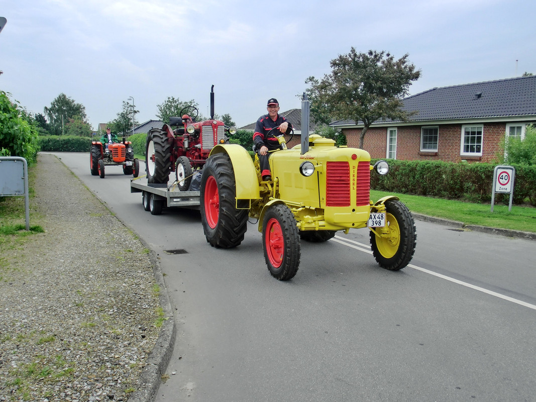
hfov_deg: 50.1
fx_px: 573
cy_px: 201
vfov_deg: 38.7
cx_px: 268
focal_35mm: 37
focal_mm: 6.61
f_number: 3.9
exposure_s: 1/400
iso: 100
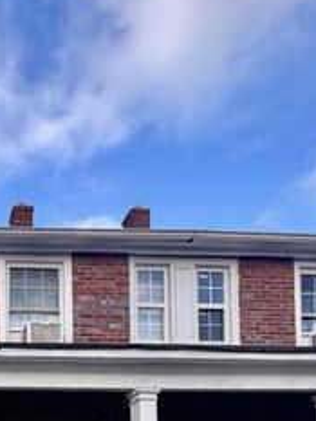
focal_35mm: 40
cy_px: 548
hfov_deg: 29.9
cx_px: -78
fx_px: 486
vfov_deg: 33.7
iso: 40
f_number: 2.2
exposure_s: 1/209
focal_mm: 2.22
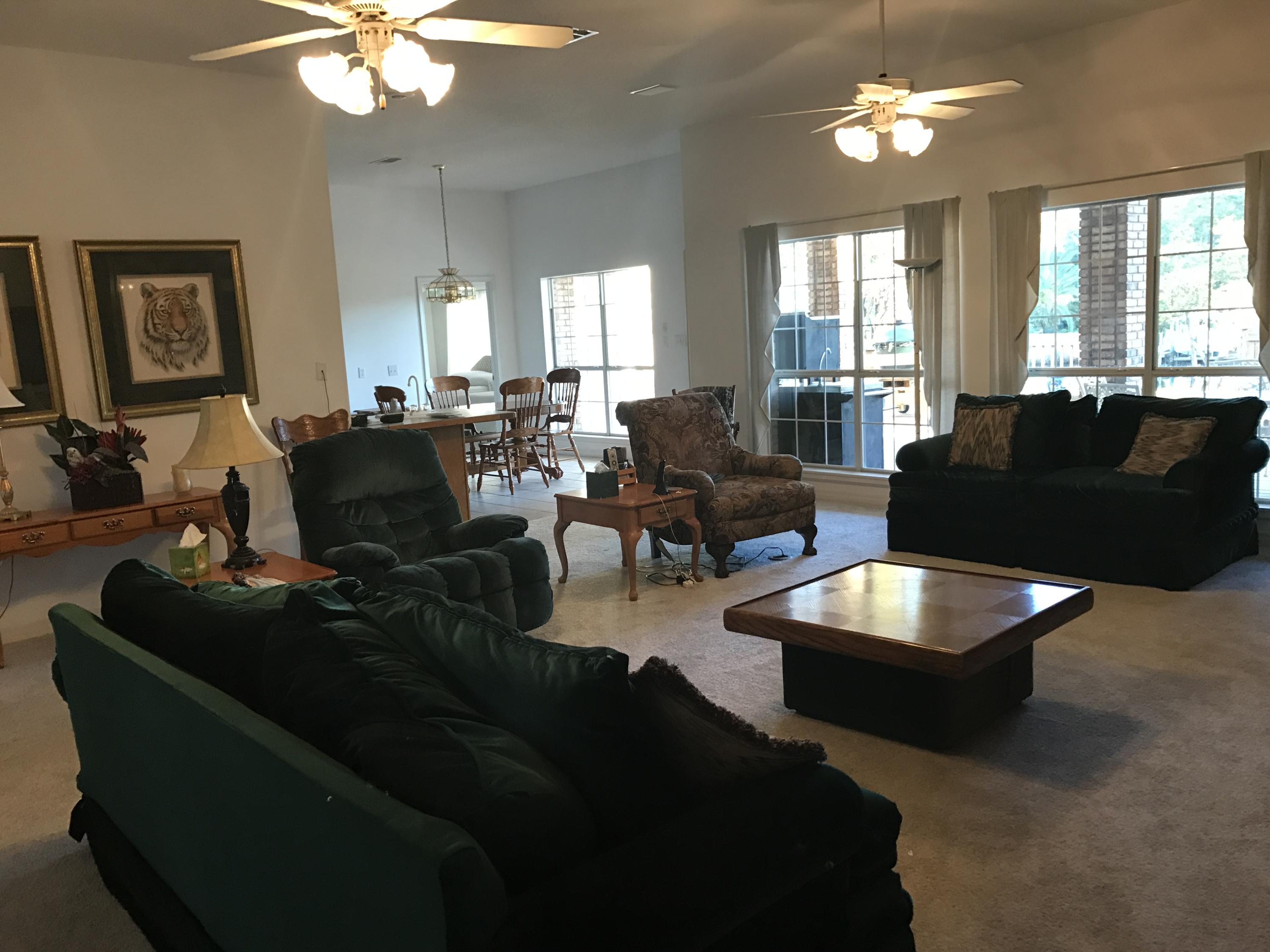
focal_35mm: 28
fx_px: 1027
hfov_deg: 63.4
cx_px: 635
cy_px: 476
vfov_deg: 49.7
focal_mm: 3.99
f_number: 1.8
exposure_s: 1/15
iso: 50
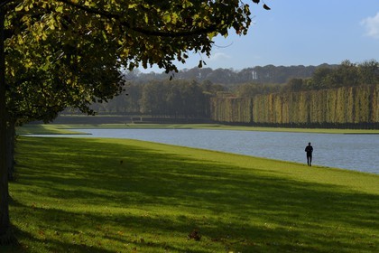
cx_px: 190
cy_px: 126
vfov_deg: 9.5
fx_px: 1526
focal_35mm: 145
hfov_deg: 14.2
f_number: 16
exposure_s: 1/250
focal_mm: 145
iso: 200
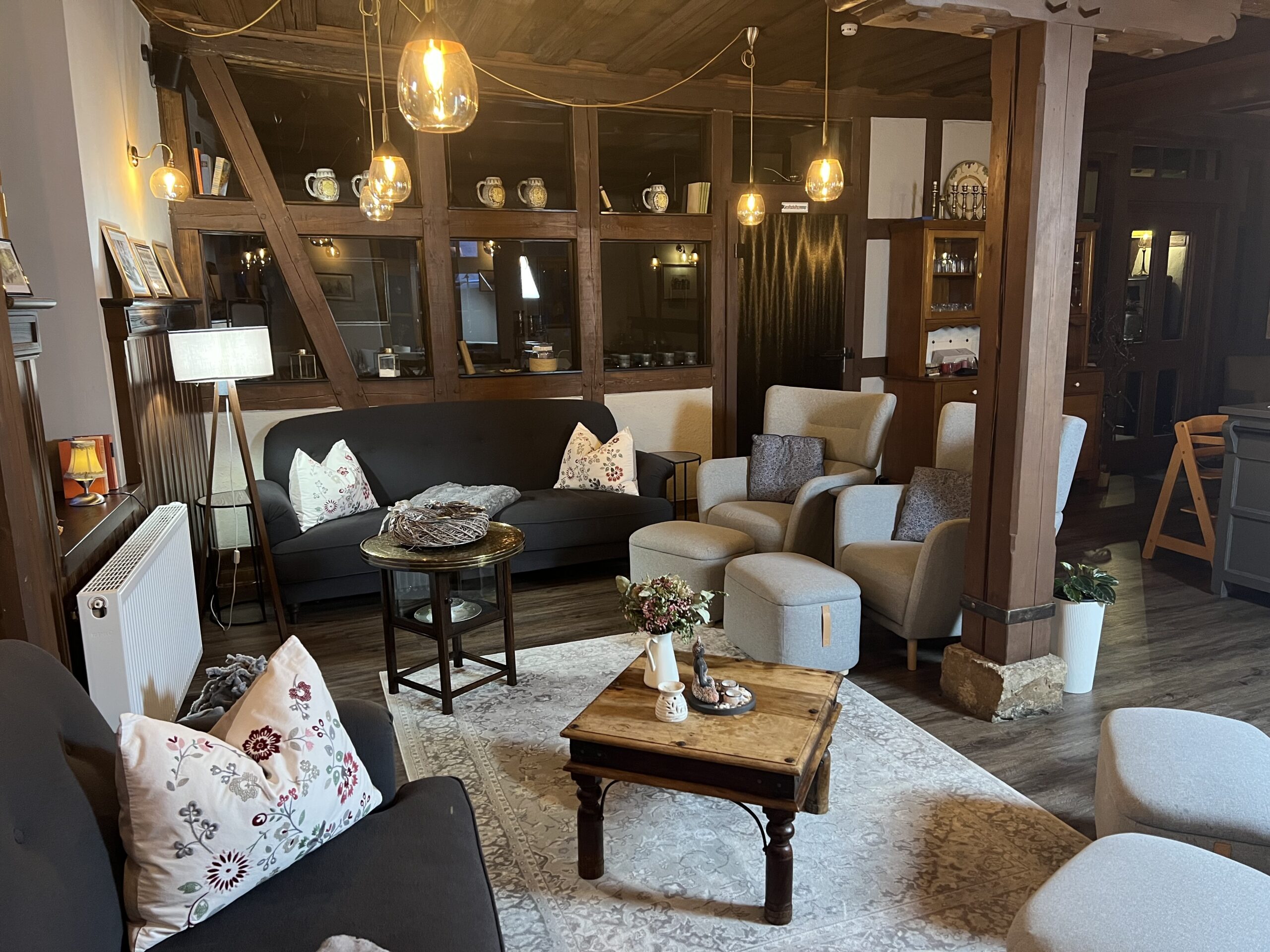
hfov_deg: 67.3
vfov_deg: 53.1
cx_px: 635
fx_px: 954
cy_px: 476
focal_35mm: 26
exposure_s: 1/33
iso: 400
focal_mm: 5.7
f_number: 1.5
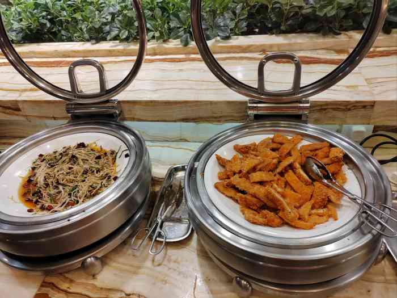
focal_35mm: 27
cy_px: 149
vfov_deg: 51.4
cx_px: 198
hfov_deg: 65.3
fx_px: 310
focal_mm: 5.52
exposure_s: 1/100
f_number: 1.9
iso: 381
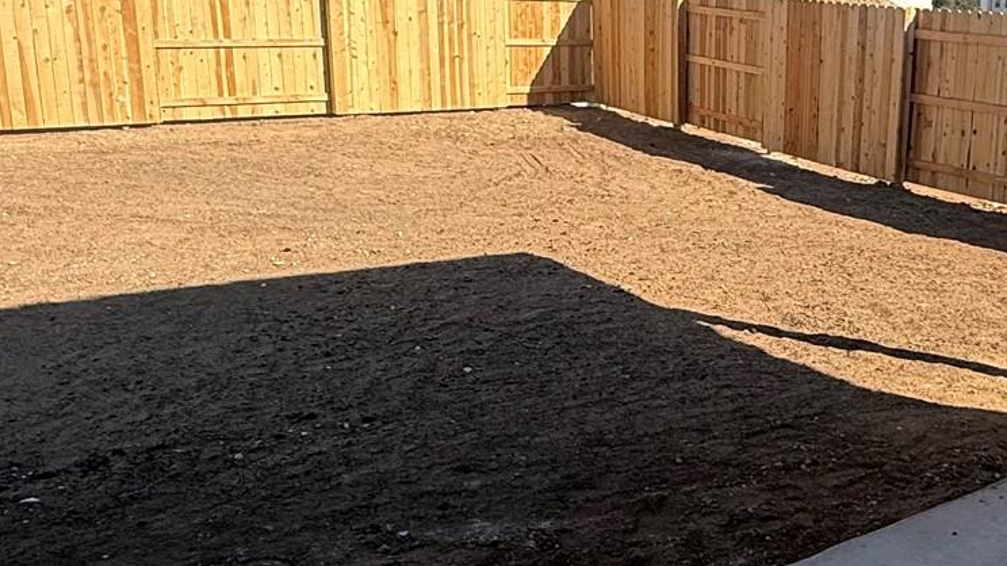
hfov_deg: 46.0
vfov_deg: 28.3
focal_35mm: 42
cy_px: 269
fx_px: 1121
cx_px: 799
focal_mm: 2.22
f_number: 2.2
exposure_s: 1/1698
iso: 50
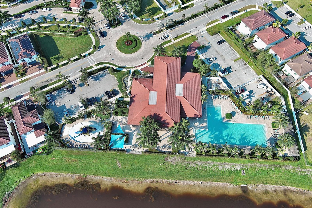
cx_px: 156
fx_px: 251
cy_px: 104
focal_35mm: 29
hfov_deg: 63.7
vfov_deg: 44.9
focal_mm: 10.57
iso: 100
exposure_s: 1/664
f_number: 2.8
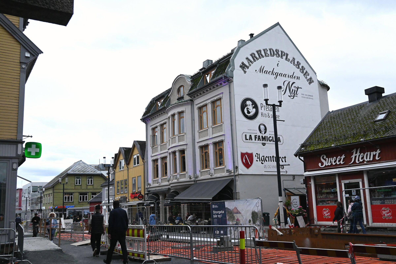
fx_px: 388
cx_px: 198
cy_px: 132
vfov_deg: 37.6
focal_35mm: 35
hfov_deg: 54.1
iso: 2500
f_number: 4
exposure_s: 1/4000
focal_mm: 23.5
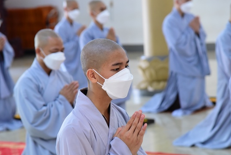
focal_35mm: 149
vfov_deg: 9.2
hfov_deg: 13.8
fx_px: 957
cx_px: 108
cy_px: 89
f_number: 5
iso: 3200
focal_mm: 120
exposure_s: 1/125
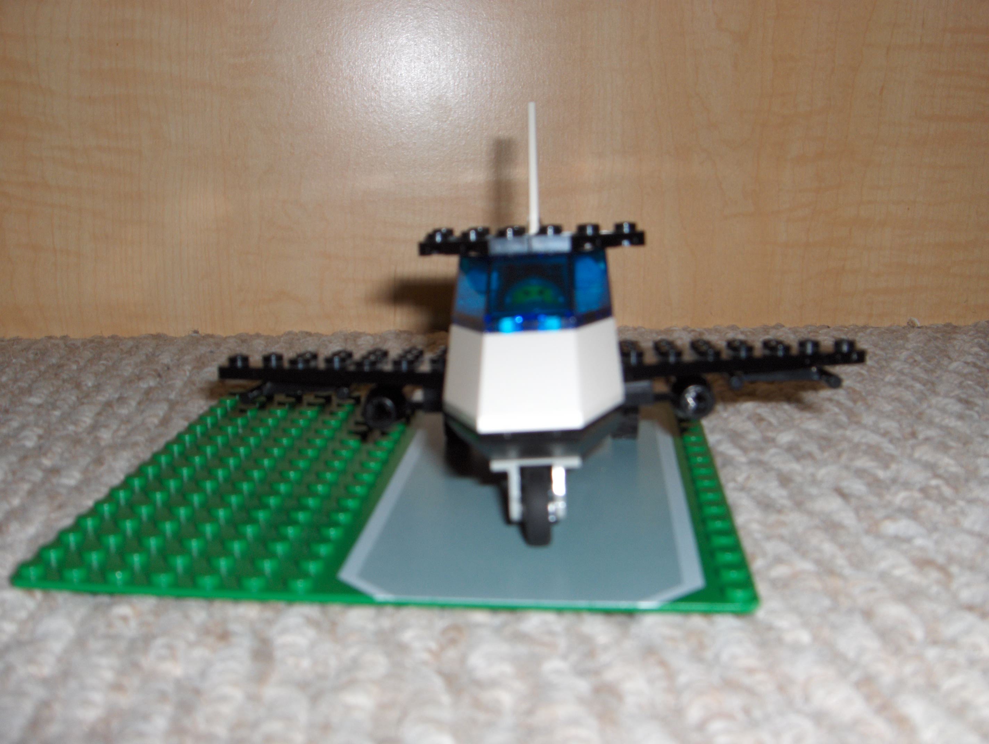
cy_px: 372
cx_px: 494
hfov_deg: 47.8
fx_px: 1116
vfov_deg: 36.9
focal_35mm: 39
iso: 100
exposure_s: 1/60
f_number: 4.8
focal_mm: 8
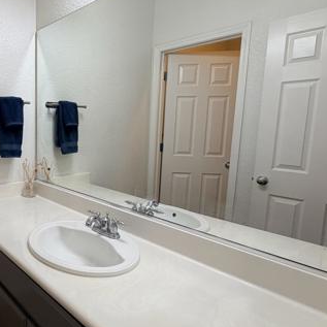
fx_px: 267
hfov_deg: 58.2
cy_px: 156
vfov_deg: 62.9
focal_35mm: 25
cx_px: 66
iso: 200
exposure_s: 1/120
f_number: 2.2
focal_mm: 2.22
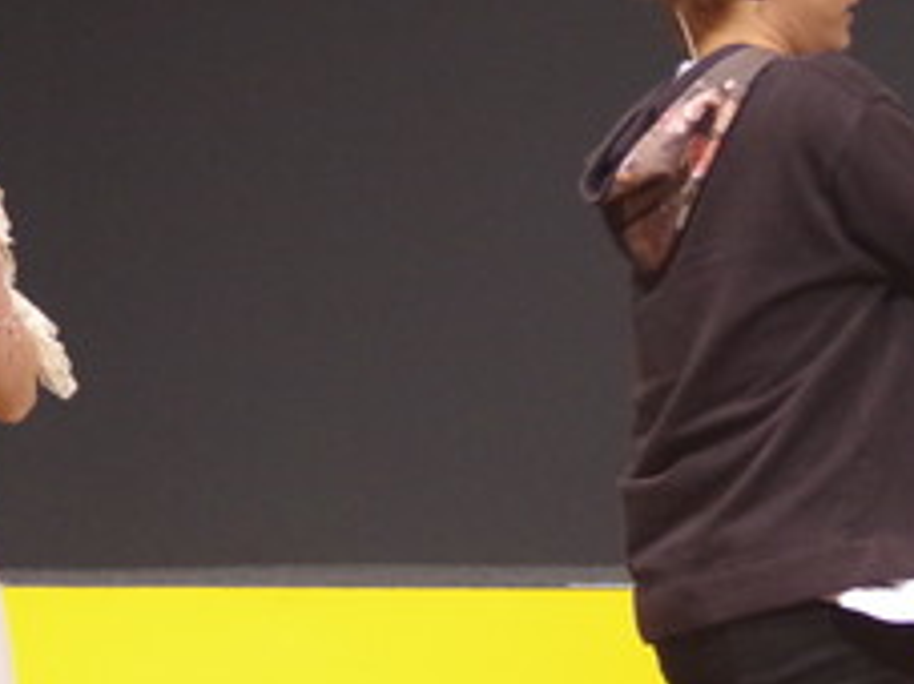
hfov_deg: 4.1
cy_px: 473
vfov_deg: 3.0
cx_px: 455
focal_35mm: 488
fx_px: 12878
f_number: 4.5
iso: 3200
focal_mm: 150
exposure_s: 1/160
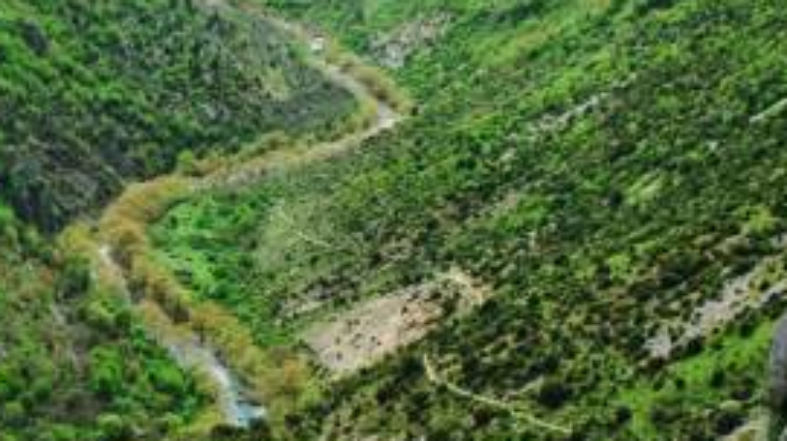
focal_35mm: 89
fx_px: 1856
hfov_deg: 23.5
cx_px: 145
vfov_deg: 13.6
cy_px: 267
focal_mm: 24
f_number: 8
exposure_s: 1/250
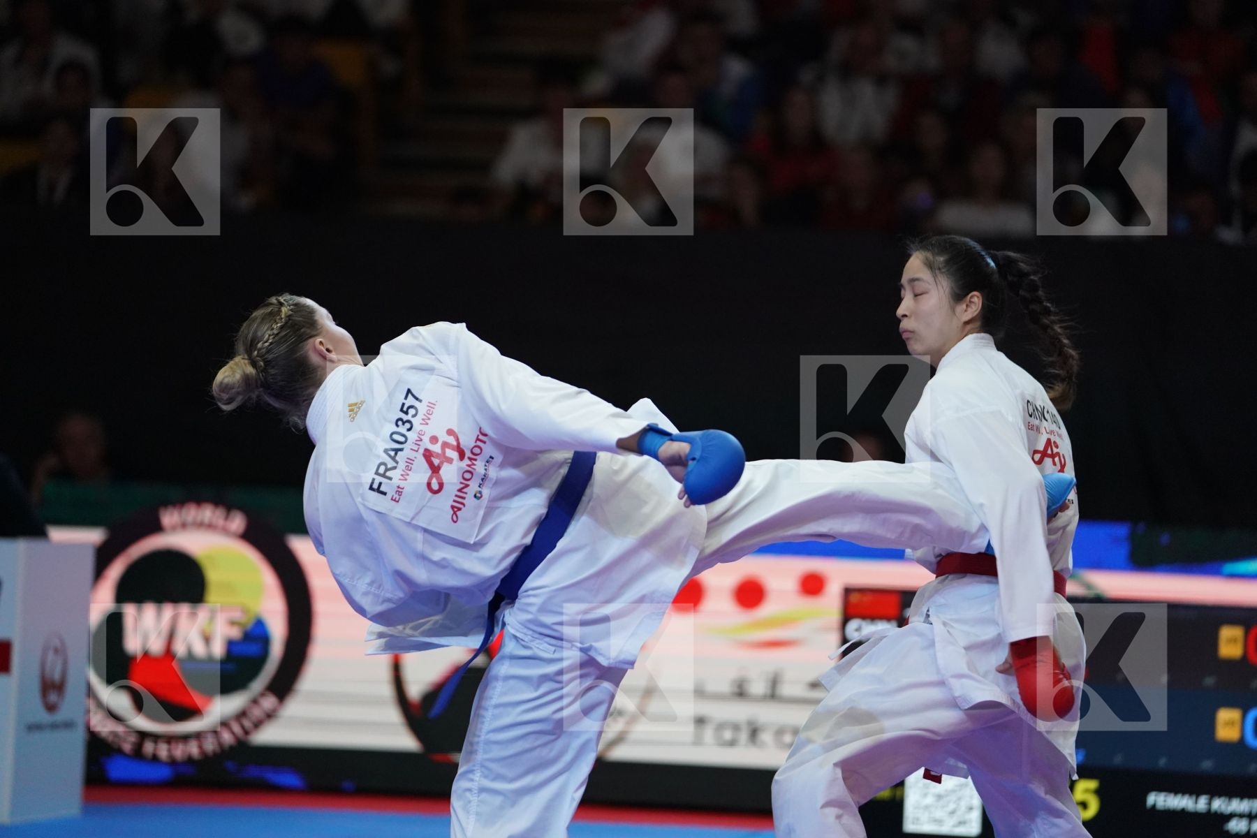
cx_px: 628
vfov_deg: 7.6
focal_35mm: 181
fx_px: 6319
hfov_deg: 11.4
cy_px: 419
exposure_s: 1/1000
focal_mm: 181
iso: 4000
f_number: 2.8
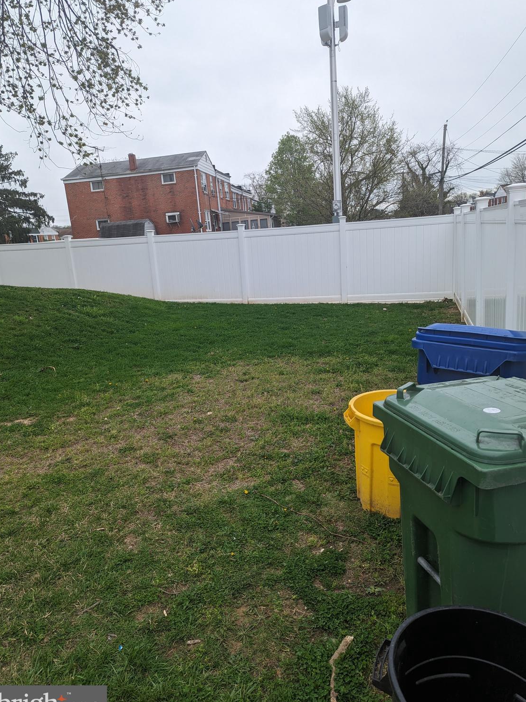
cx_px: 263
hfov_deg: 54.9
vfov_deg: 69.4
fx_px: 507
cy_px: 359
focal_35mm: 25
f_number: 1.85
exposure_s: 1/492
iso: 46
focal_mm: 6.81
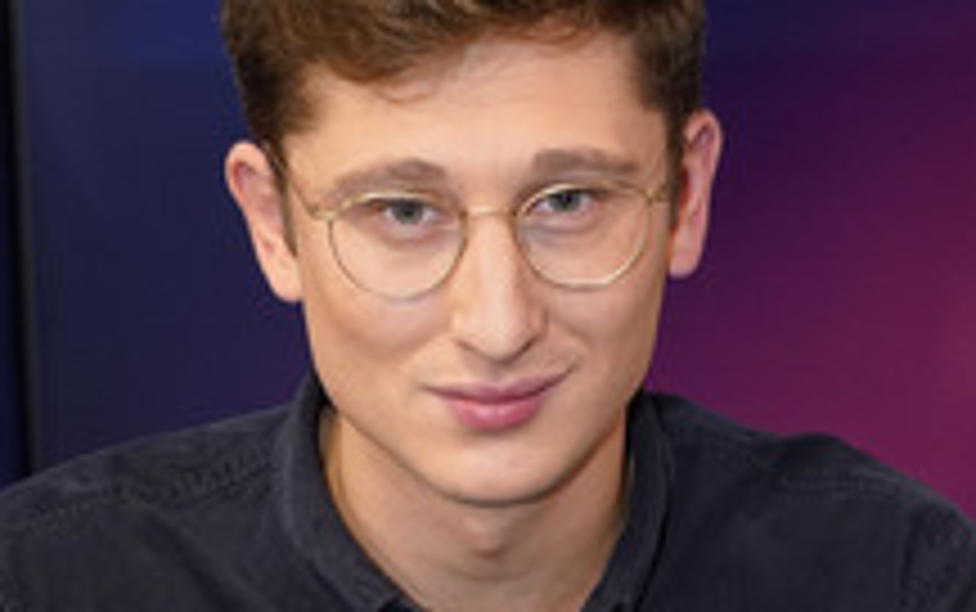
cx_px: 470
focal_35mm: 108
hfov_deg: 19.3
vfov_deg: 12.1
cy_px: 387
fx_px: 2875
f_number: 5.6
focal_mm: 51
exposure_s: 1/125
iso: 2000
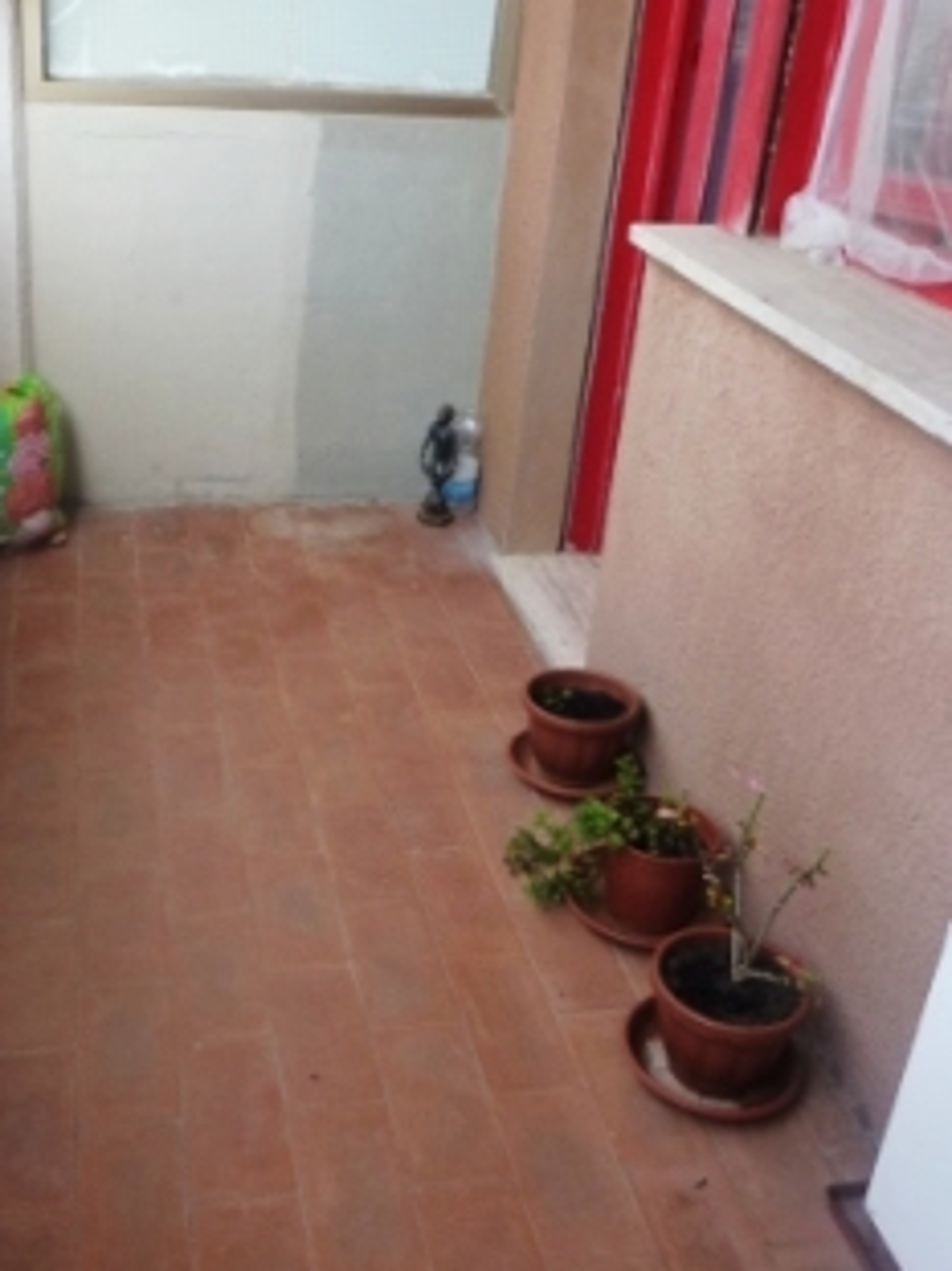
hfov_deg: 39.1
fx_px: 1321
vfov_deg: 51.3
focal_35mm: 36
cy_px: 593
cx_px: 302
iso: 125
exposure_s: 1/100
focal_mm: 4.1
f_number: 3.3
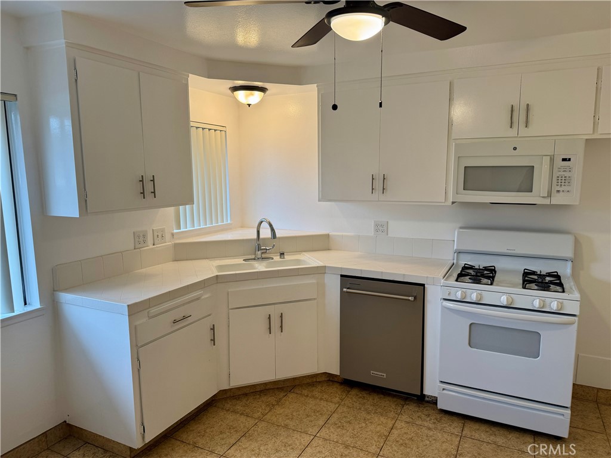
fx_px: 424
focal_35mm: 24
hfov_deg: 71.6
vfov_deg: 56.8
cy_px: 229
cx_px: 306
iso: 80
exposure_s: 1/120
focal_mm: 6.76
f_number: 1.78
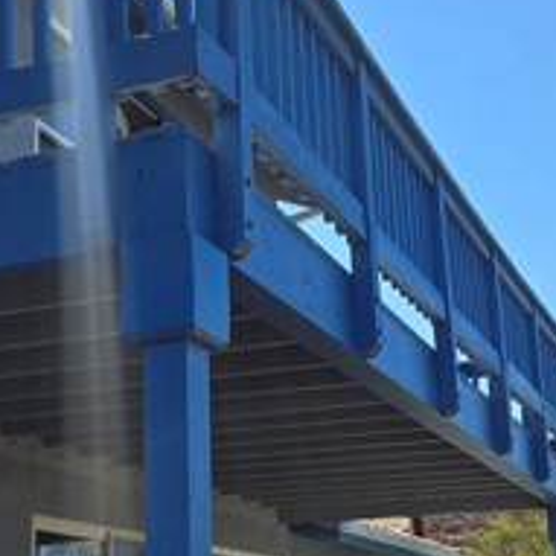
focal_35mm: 68
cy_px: 378
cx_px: 250
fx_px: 1236
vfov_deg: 25.2
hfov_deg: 25.3
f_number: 1.8
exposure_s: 1/1472
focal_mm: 5.4
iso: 25
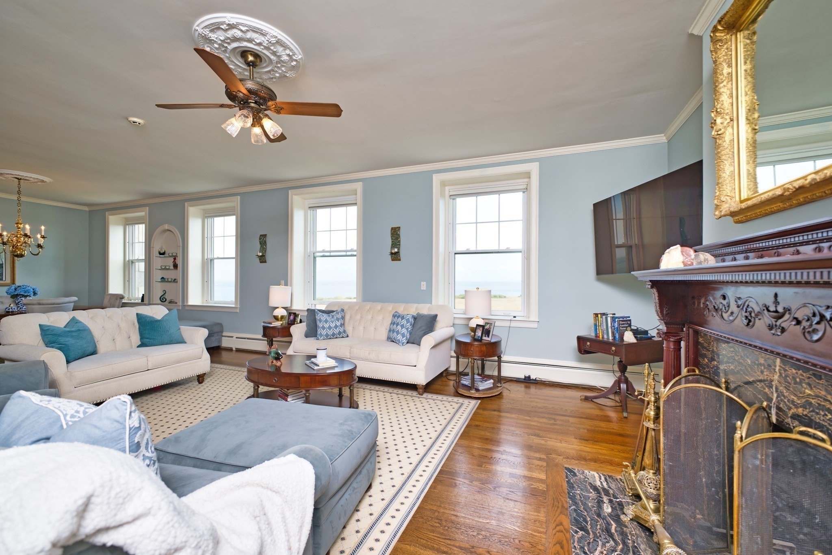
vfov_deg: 81.2
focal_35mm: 14
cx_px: 416
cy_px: 278
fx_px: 324
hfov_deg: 104.2
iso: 100
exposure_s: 1/125
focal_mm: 14
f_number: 2.8
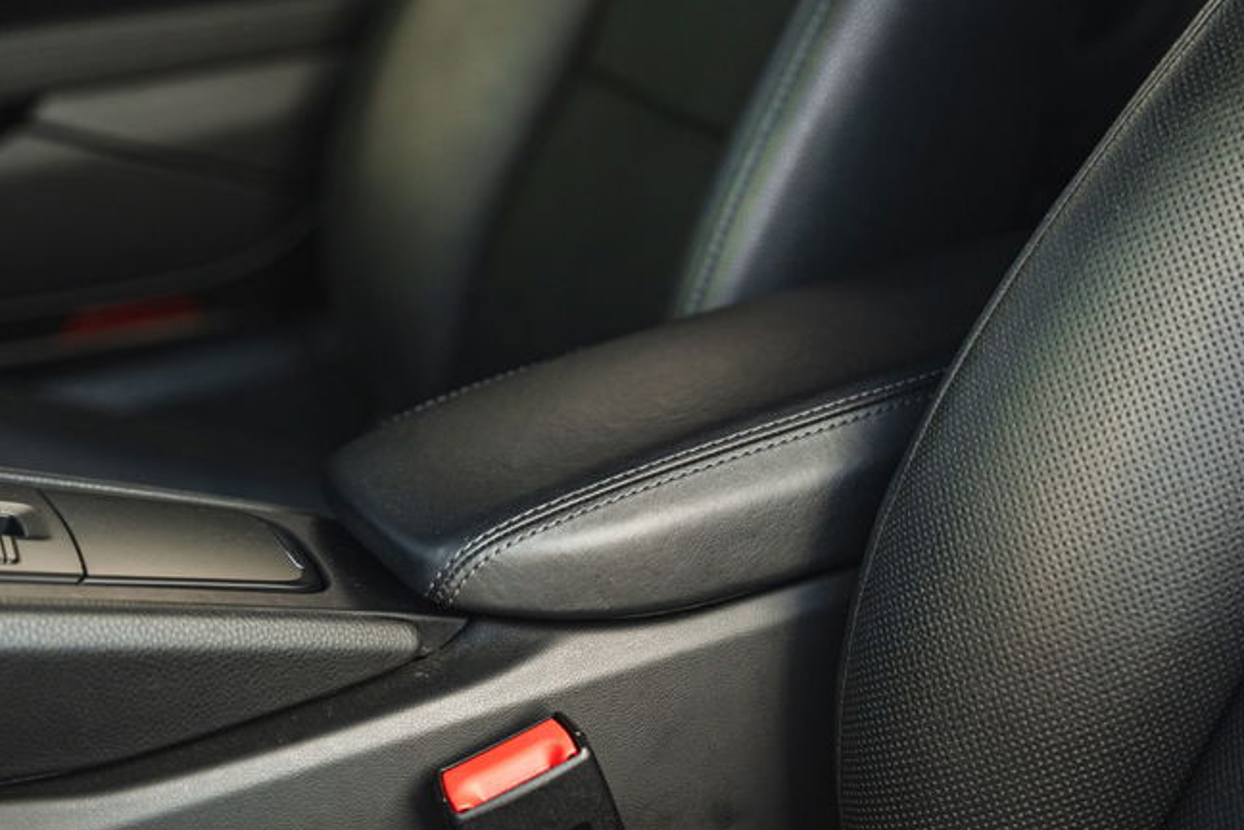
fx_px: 2224
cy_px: 473
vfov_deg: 21.1
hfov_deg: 31.3
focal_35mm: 64
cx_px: 643
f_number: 2.8
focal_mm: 54.3
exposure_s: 1/250
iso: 500
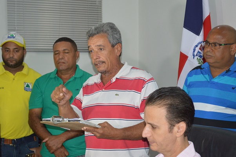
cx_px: 118
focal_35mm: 69
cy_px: 78
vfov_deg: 19.7
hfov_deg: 29.3
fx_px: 452
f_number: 5.3
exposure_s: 1/60
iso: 1100
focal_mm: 46
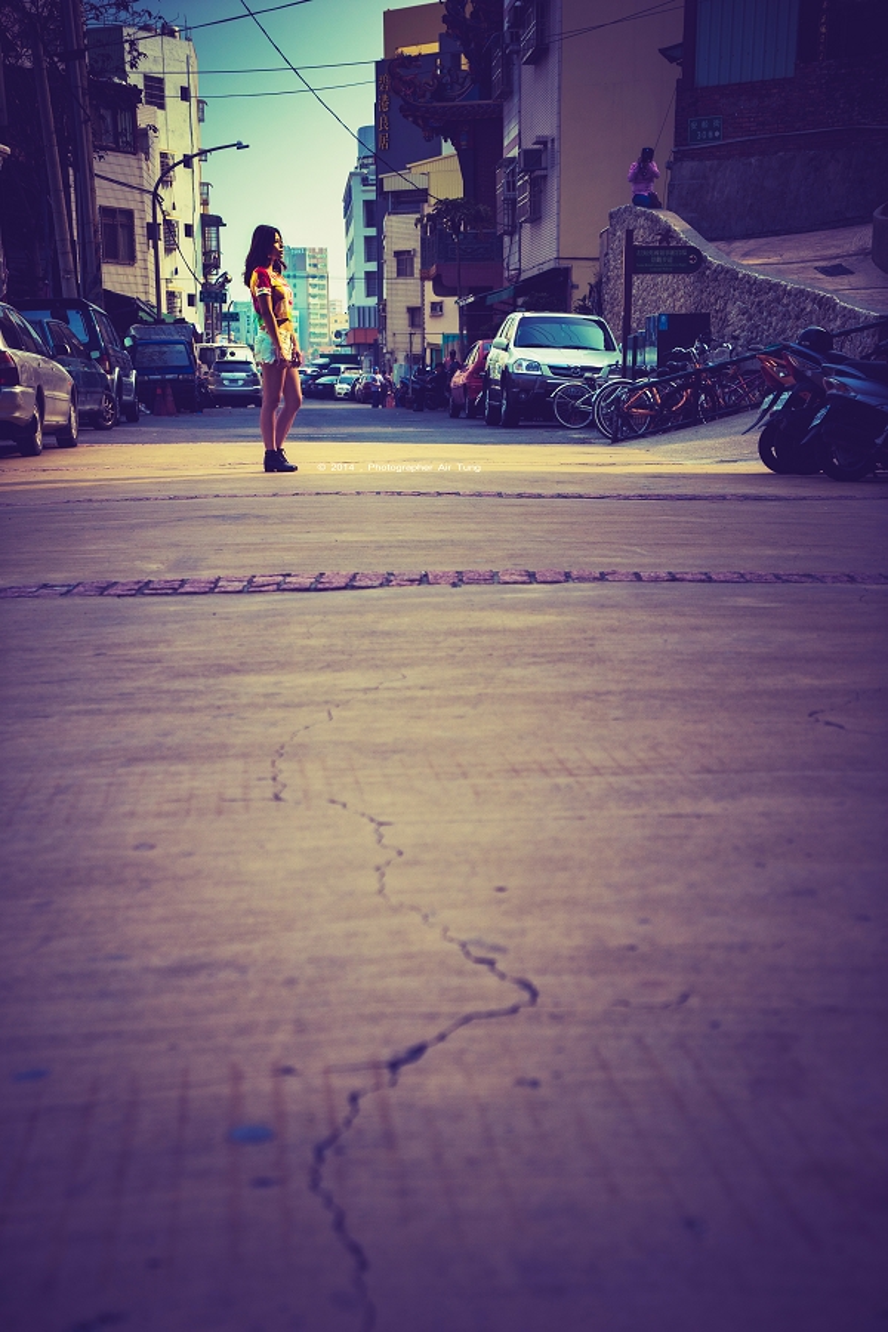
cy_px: 666
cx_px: 444
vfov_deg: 35.1
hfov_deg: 23.8
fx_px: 2109
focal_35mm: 57
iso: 200
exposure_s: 1/1600
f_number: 5
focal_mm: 57
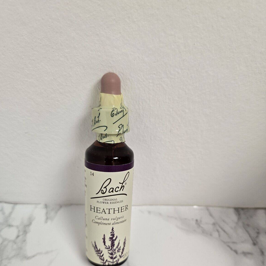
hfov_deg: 57.3
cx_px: 135
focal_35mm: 28
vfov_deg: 56.1
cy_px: 178
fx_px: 243
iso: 80
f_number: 1.8
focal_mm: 5.4
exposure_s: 1/100
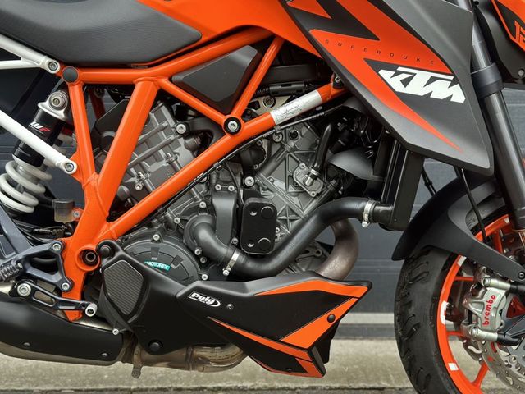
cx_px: 262
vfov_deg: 30.3
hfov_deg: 39.7
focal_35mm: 48
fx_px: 728
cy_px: 197
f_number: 1.78
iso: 80
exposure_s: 1/229
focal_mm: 6.86
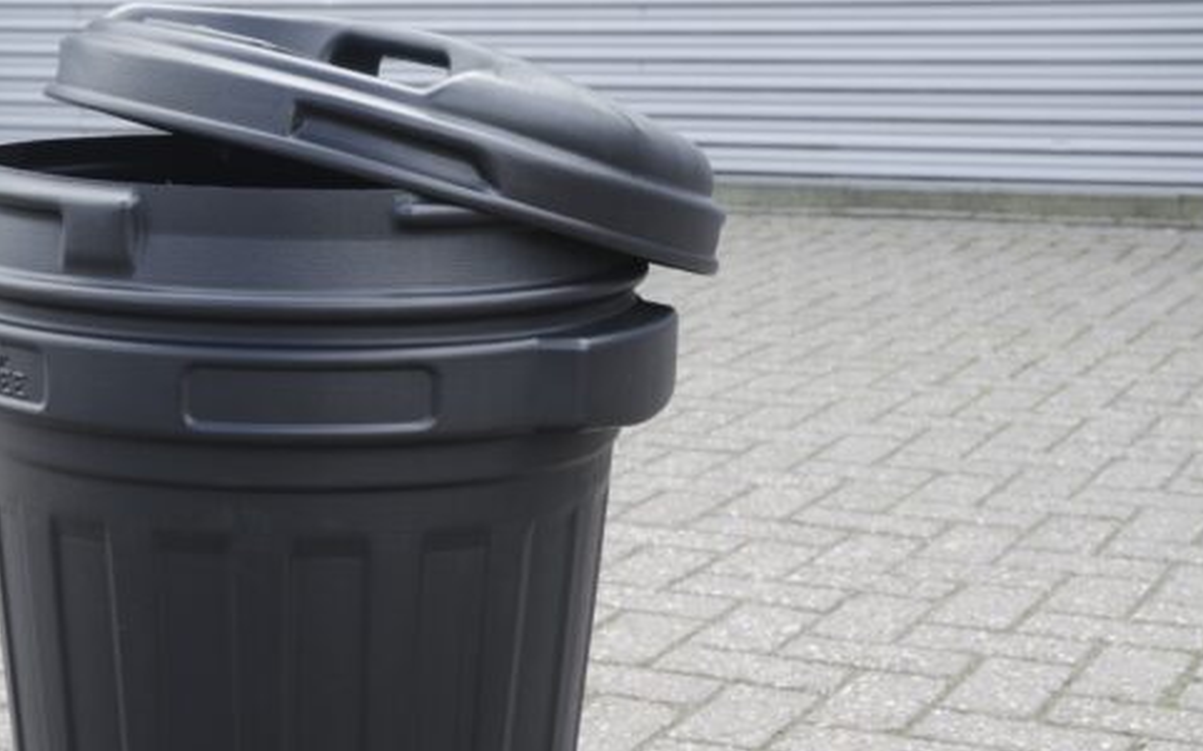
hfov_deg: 27.1
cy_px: 410
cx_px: 502
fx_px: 2491
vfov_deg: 17.1
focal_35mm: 76
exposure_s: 1/200
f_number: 7.1
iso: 200
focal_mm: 40
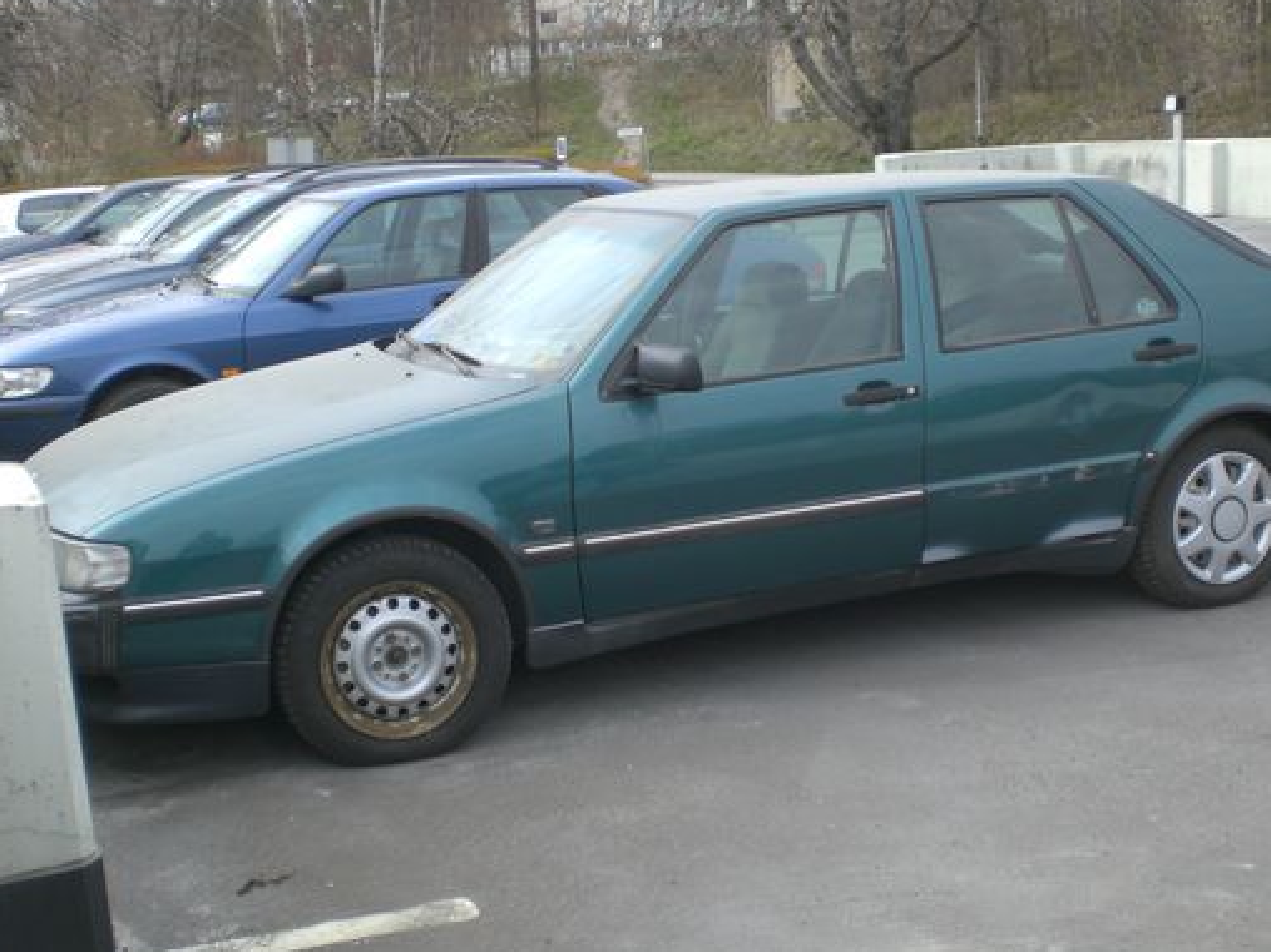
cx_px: 614
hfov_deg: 39.7
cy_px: 423
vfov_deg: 30.2
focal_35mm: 48
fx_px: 1762
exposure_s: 1/250
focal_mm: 6.3
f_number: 3.1
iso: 50
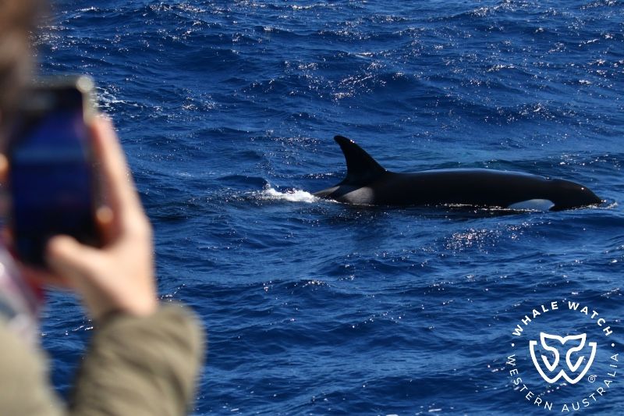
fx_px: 1213
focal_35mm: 70
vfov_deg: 19.4
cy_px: 208
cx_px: 312
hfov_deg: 28.8
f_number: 5.6
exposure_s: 1/8000
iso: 1250
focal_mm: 70
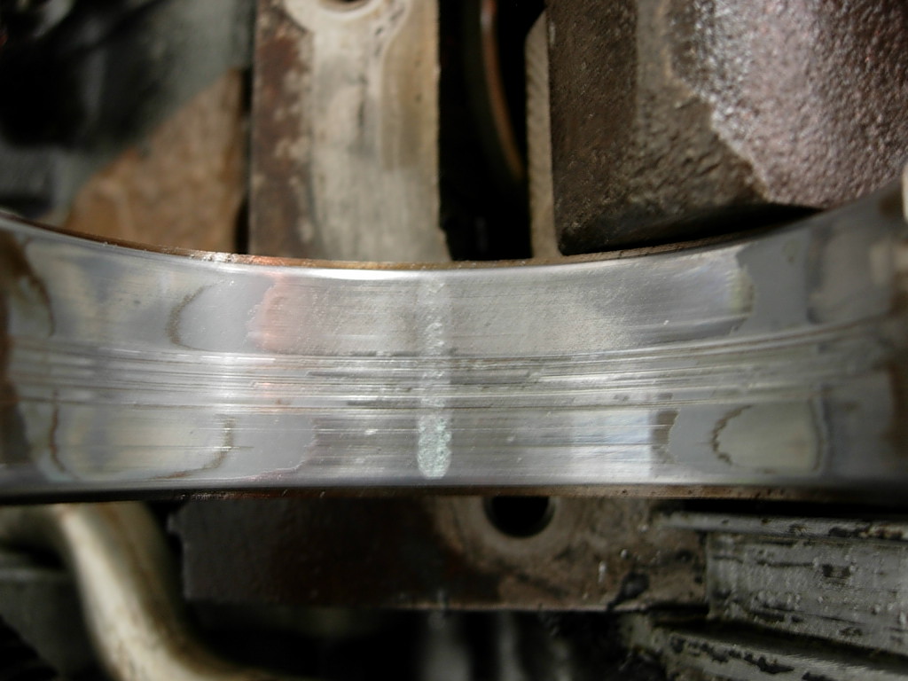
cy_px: 340
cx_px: 454
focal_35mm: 38
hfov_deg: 49.0
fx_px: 997
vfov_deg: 37.7
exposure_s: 1/4
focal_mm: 7.8
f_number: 2.8
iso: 64
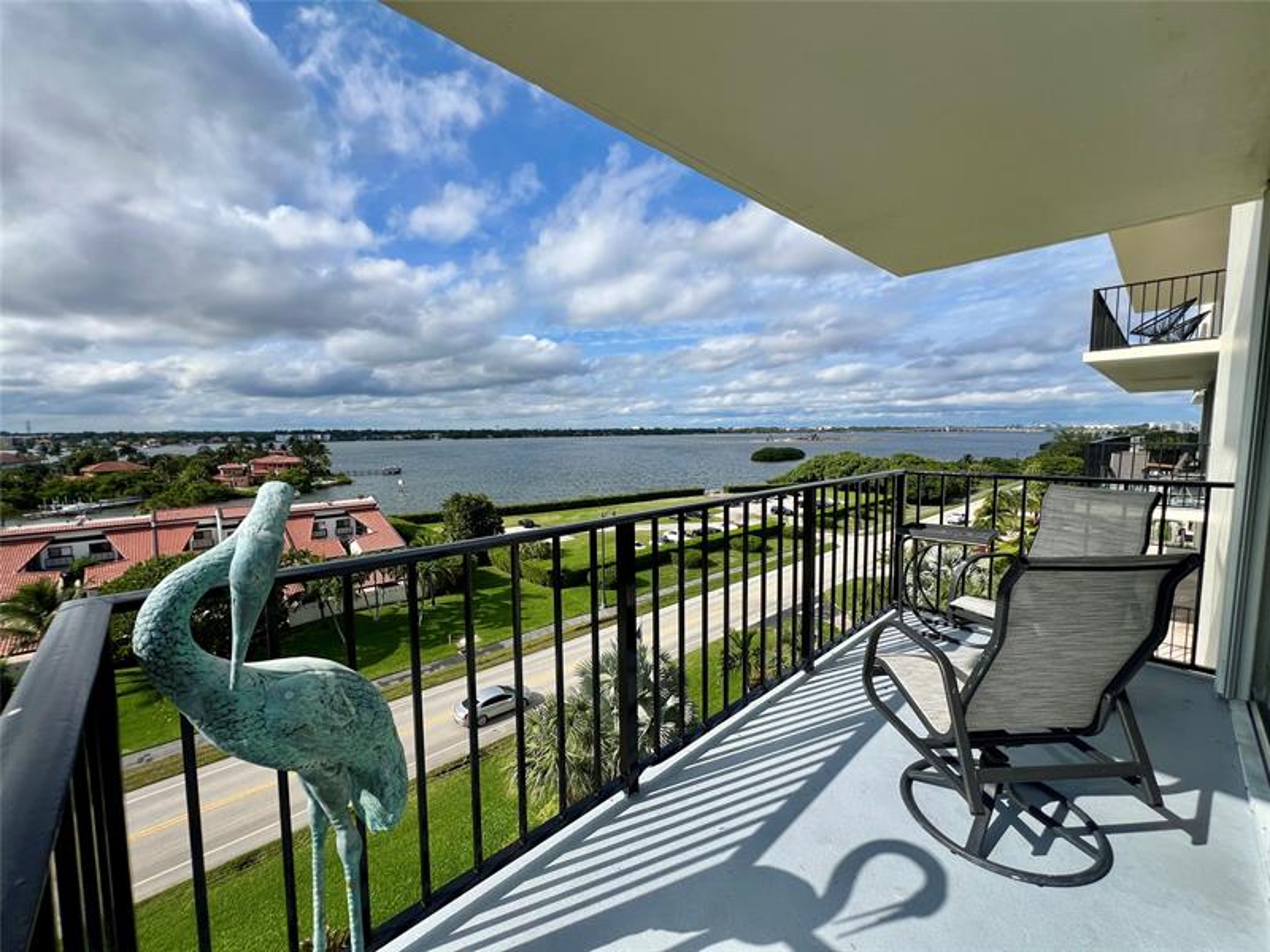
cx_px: 635
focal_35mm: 13
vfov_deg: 89.9
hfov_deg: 106.2
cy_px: 476
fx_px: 477
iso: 32
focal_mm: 1.57
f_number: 1.8
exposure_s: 1/2273
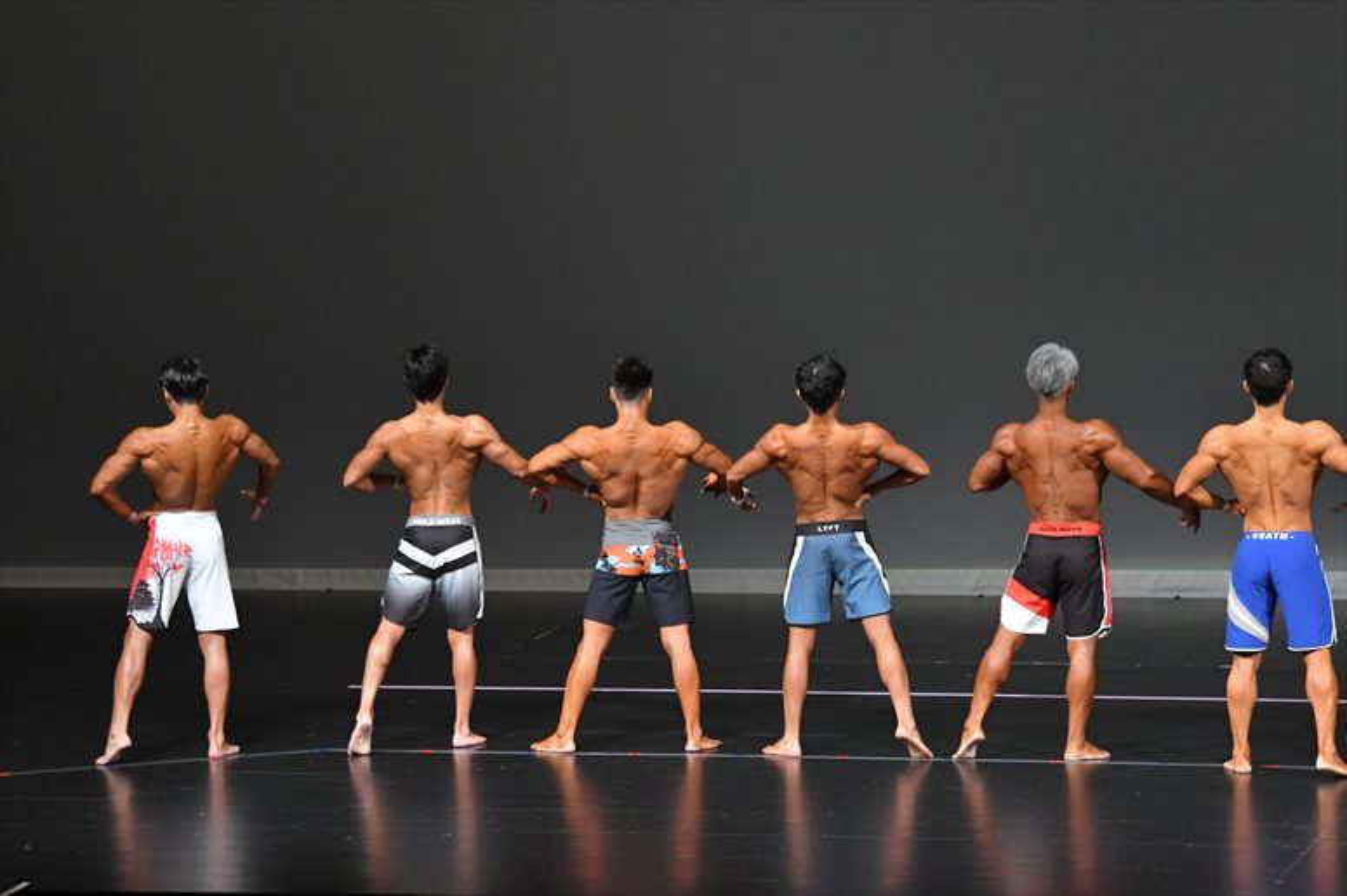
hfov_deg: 11.2
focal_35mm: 183
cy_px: 448
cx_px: 674
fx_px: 6844
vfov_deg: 7.5
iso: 4000
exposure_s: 1/400
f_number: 5.6
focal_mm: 122
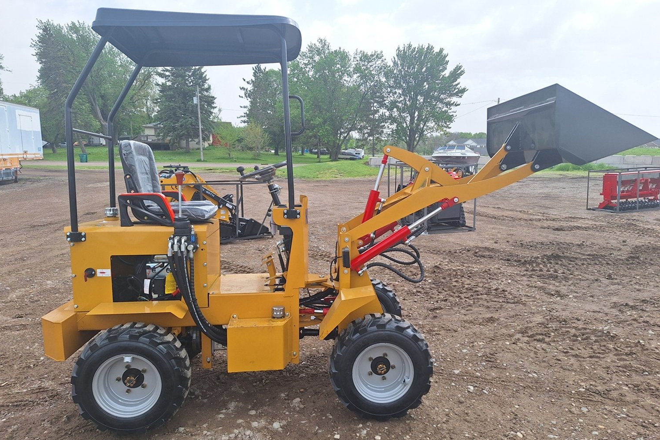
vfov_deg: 53.1
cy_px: 235
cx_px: 329
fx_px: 440
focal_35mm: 24
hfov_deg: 73.7
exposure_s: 1/1381
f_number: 1.8
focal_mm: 5.54
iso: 40
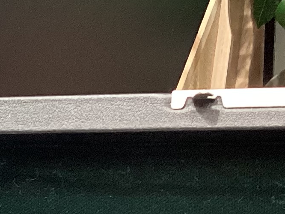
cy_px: 413
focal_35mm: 152
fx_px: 1251
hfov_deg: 12.3
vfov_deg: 9.2
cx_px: -158
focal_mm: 3.3
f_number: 2.4
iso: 125
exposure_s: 1/50
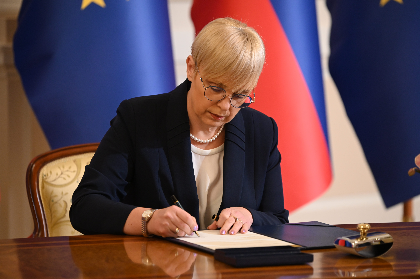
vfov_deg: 7.6
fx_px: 2099
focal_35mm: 180
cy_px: 140
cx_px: 210
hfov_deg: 11.4
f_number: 3.5
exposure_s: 1/160
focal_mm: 180
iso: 2000
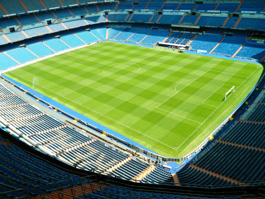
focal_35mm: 28
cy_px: 100
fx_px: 214
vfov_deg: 49.7
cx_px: 132
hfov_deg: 63.4
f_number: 3.2
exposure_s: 1/500
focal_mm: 5.1
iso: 80
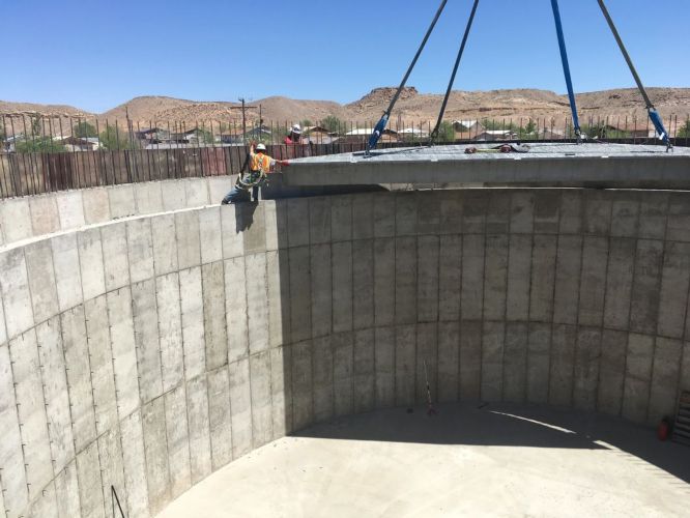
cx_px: 345
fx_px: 578
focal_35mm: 29
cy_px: 259
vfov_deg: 48.3
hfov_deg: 61.6
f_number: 2.2
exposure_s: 1/1479
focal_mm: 4.15
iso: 25
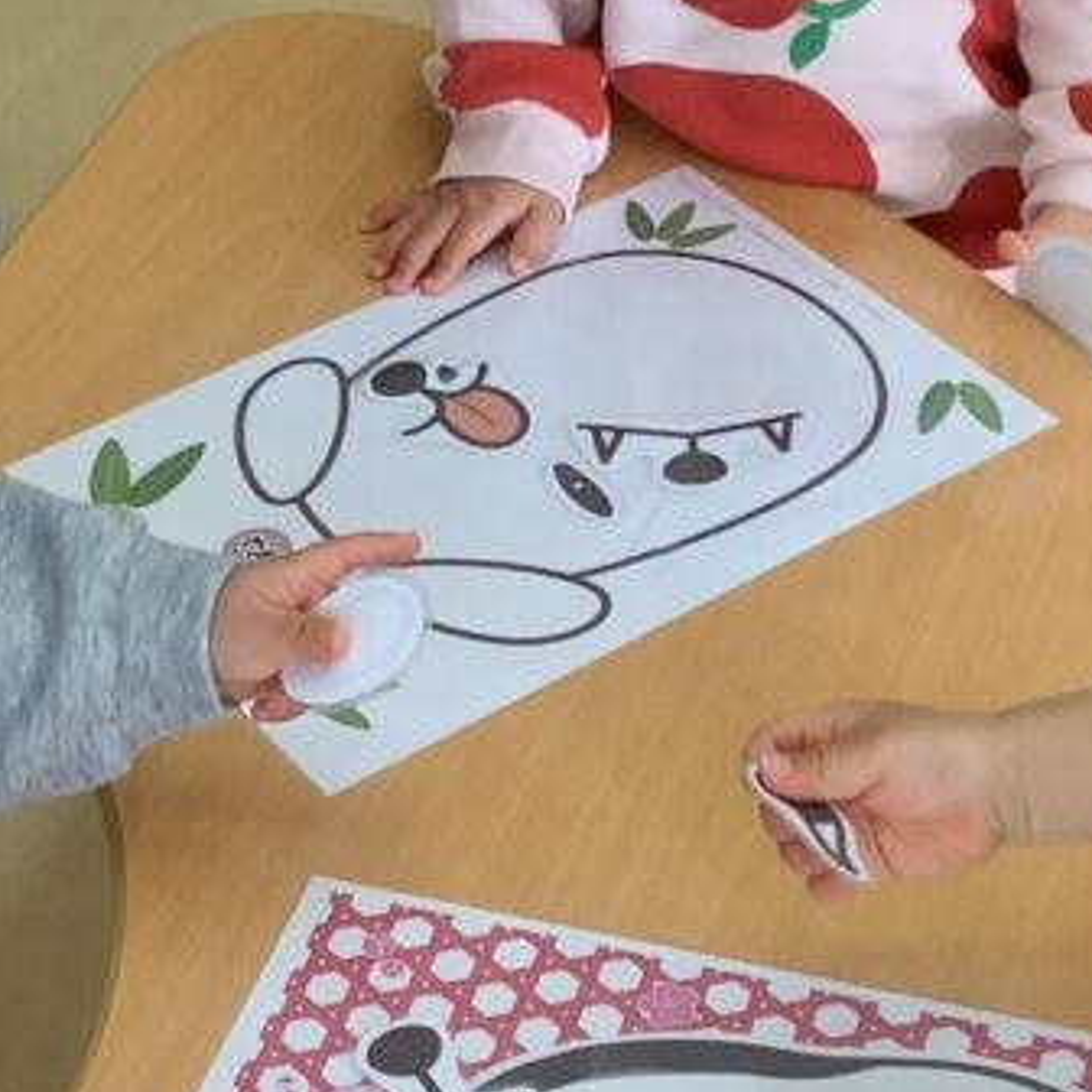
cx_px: 543
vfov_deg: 17.7
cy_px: 387
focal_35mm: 98
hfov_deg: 17.7
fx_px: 3498
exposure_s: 1/100
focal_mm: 3.3
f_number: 2.4
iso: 50
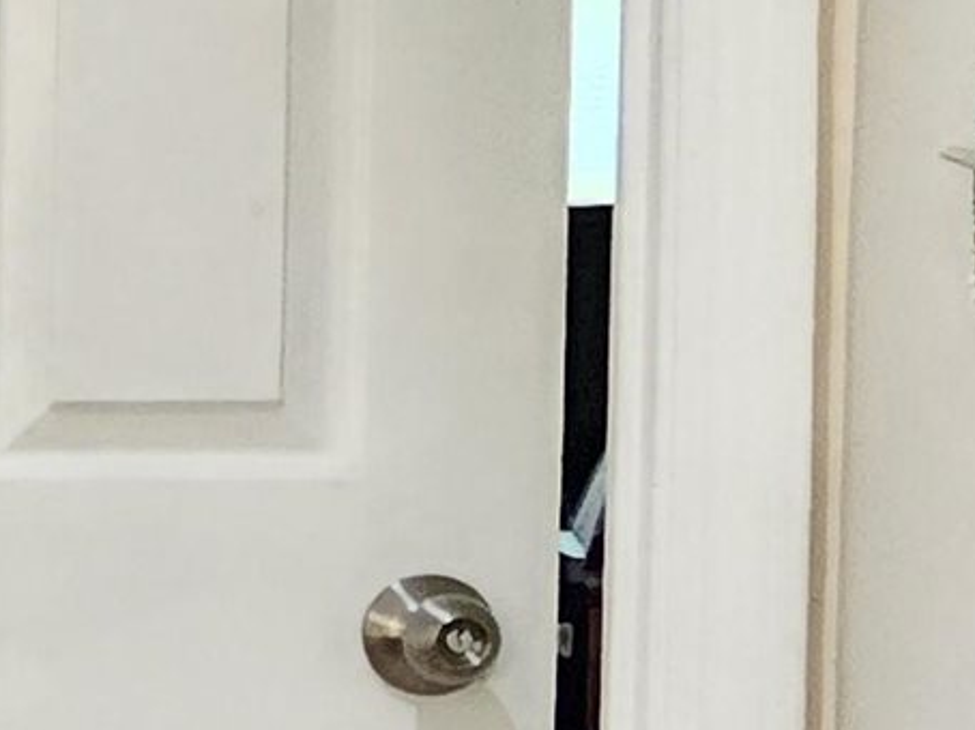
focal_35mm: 88
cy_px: 575
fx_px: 2477
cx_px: -1054
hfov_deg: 16.3
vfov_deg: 16.7
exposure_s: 1/24
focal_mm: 2.2
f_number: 2.2
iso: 1250
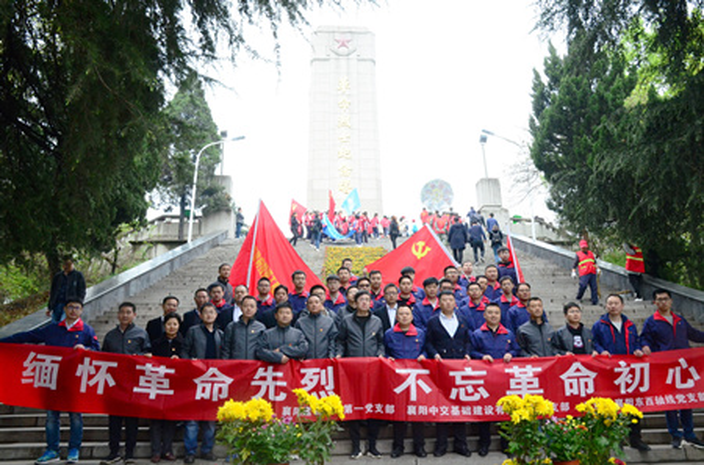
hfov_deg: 73.9
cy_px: 232
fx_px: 468
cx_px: 352
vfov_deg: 52.8
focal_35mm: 24
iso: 1600
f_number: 8
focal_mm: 16
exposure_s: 1/250
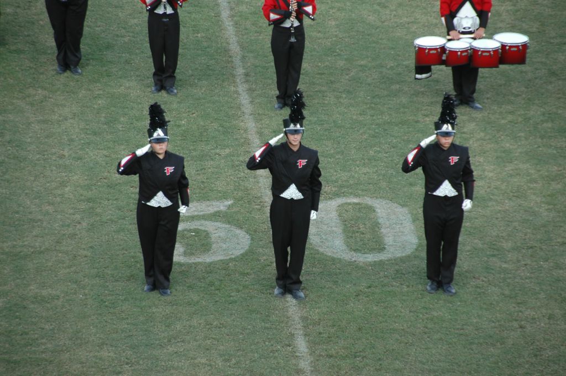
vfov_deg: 4.6
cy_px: 188
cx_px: 283
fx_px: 4711
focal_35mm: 300
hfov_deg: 6.9
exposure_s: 1/160
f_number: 5.6
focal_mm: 200
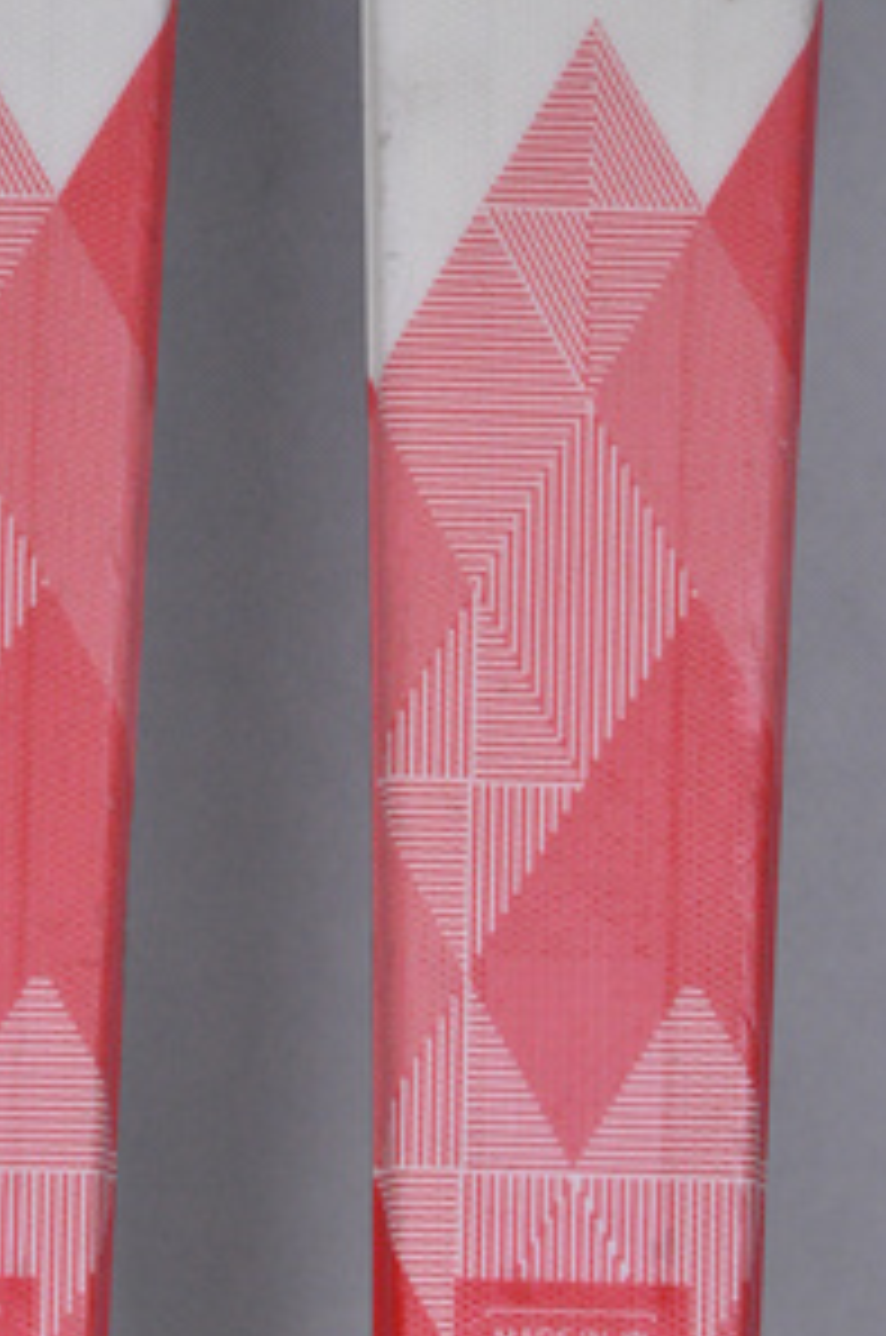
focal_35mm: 239
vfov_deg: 8.6
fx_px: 8844
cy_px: 1008
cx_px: 254
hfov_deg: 5.7
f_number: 9.5
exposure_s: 1/125
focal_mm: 105
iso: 3200
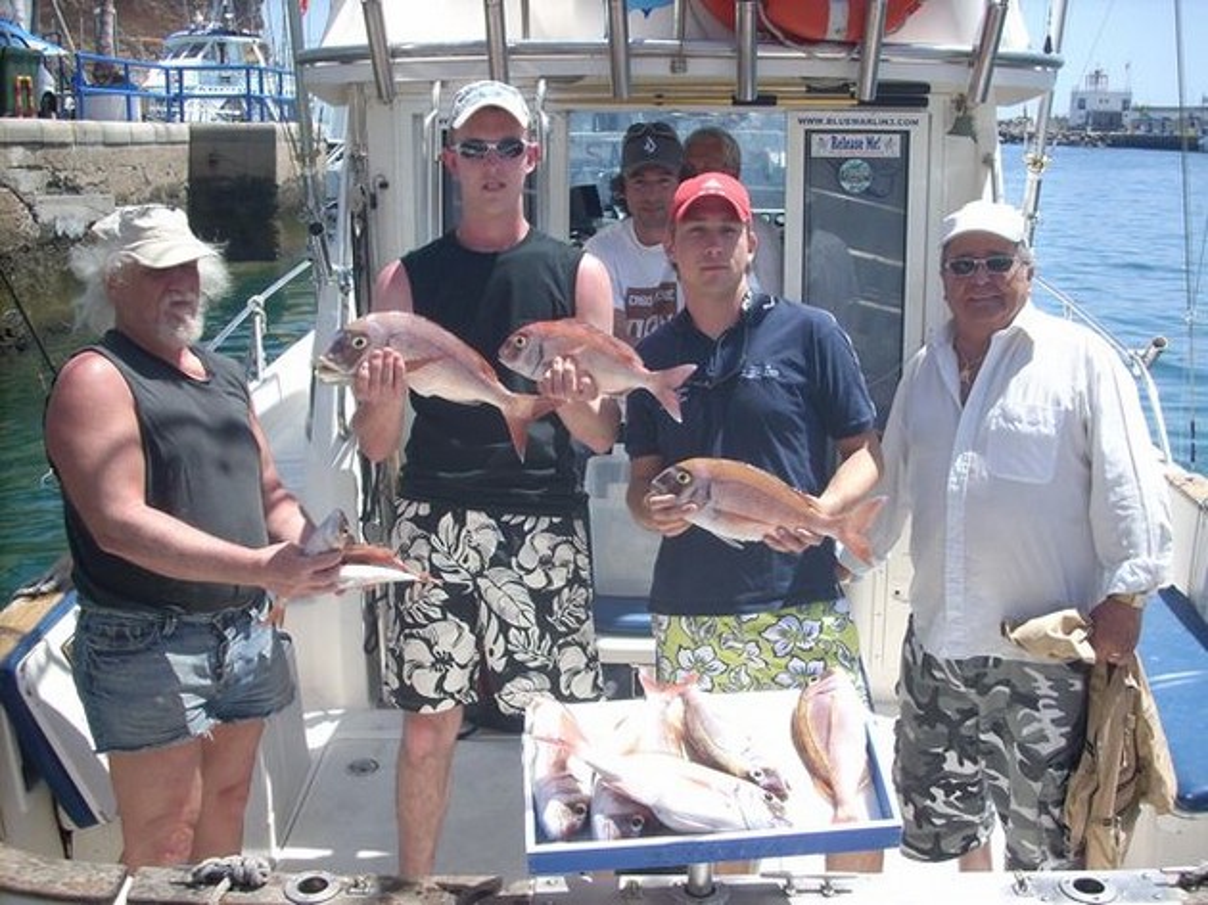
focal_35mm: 37
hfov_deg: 50.2
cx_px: 604
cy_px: 452
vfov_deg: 38.6
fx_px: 1291
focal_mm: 6.2
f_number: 5.6
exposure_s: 1/149
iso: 64
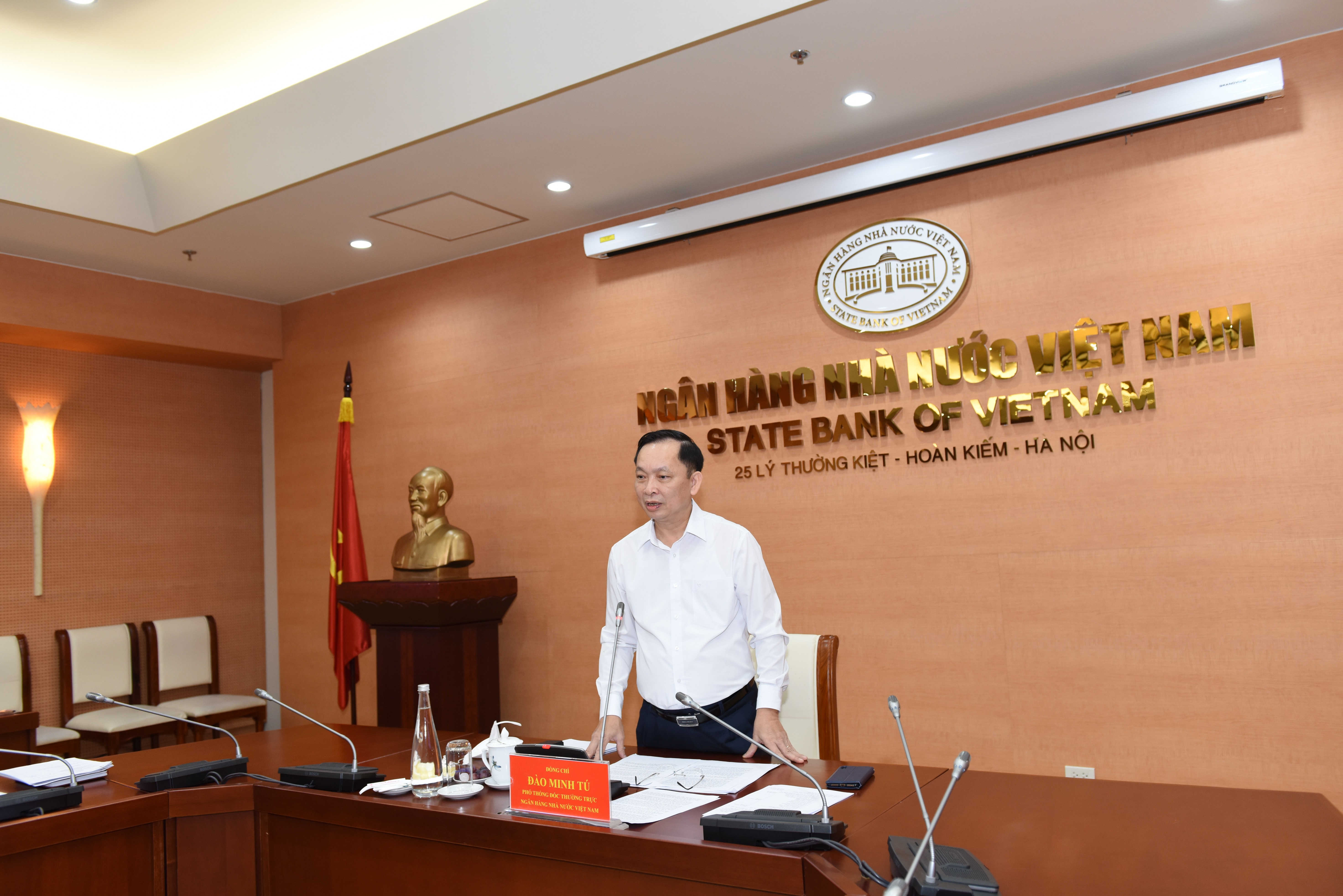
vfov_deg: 46.4
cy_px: 448
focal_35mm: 28
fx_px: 1045
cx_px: 672
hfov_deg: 65.5
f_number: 4.5
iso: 800
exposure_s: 1/60
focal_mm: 28
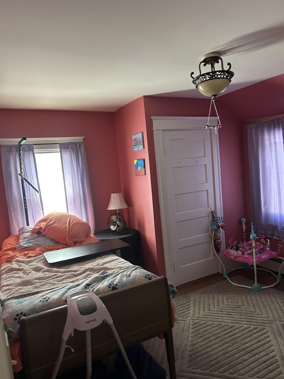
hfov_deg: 53.1
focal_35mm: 26
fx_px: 284
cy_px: 190
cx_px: 142
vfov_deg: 67.3
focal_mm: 5.7
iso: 320
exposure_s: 1/60
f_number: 1.5
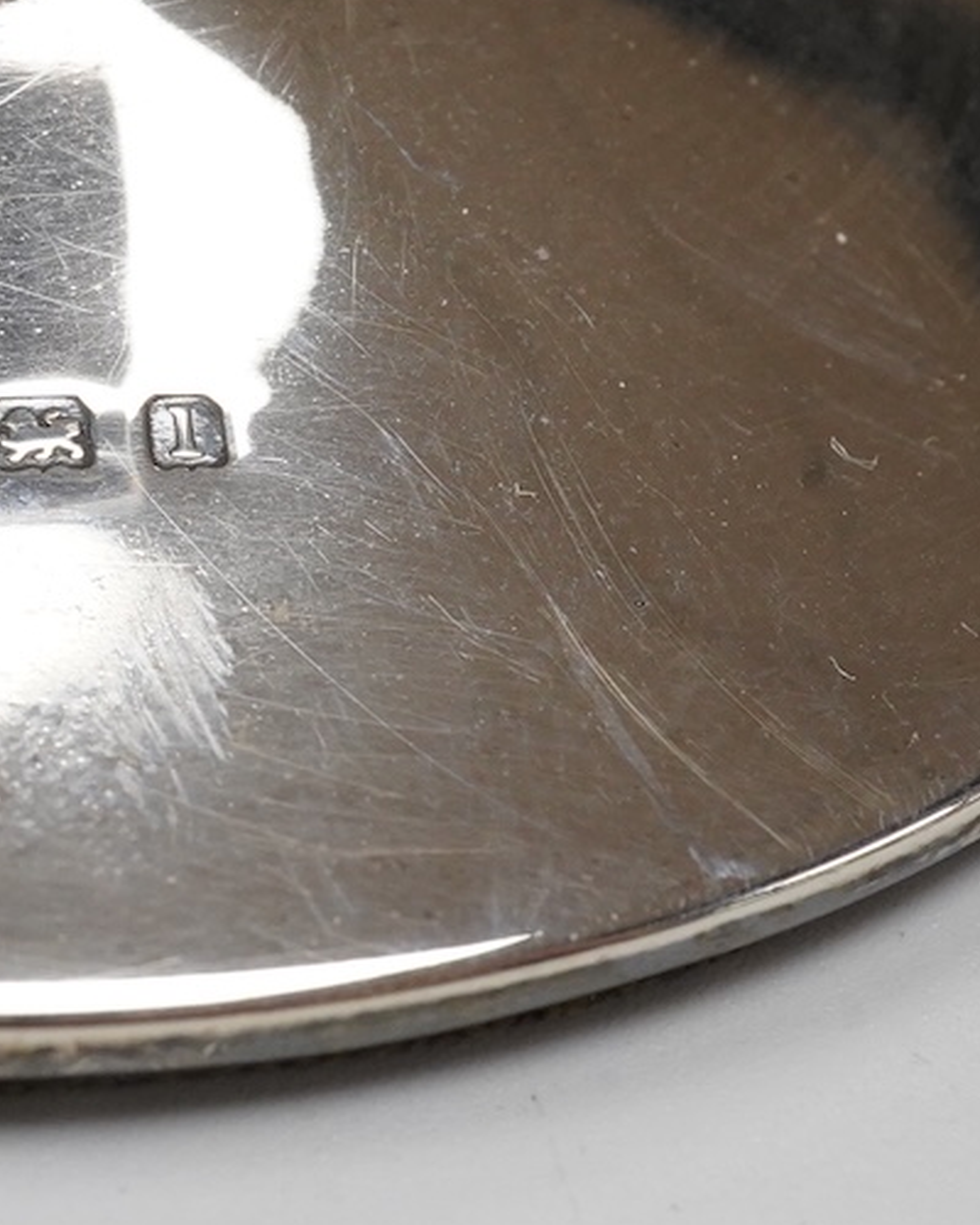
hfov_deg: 15.6
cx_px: -170
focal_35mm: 95
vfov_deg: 20.1
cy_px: 453
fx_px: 3444
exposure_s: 1/100
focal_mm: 30
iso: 2500
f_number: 22
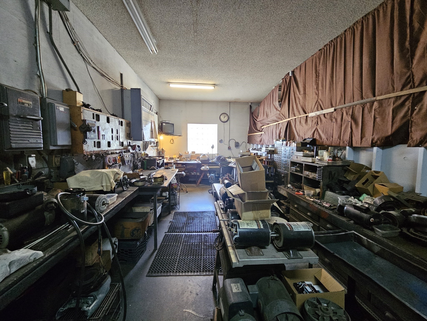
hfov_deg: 106.2
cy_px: 160
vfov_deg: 89.9
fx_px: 160
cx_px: 214
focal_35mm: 13
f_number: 2.2
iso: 640
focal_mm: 2.2
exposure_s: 1/30
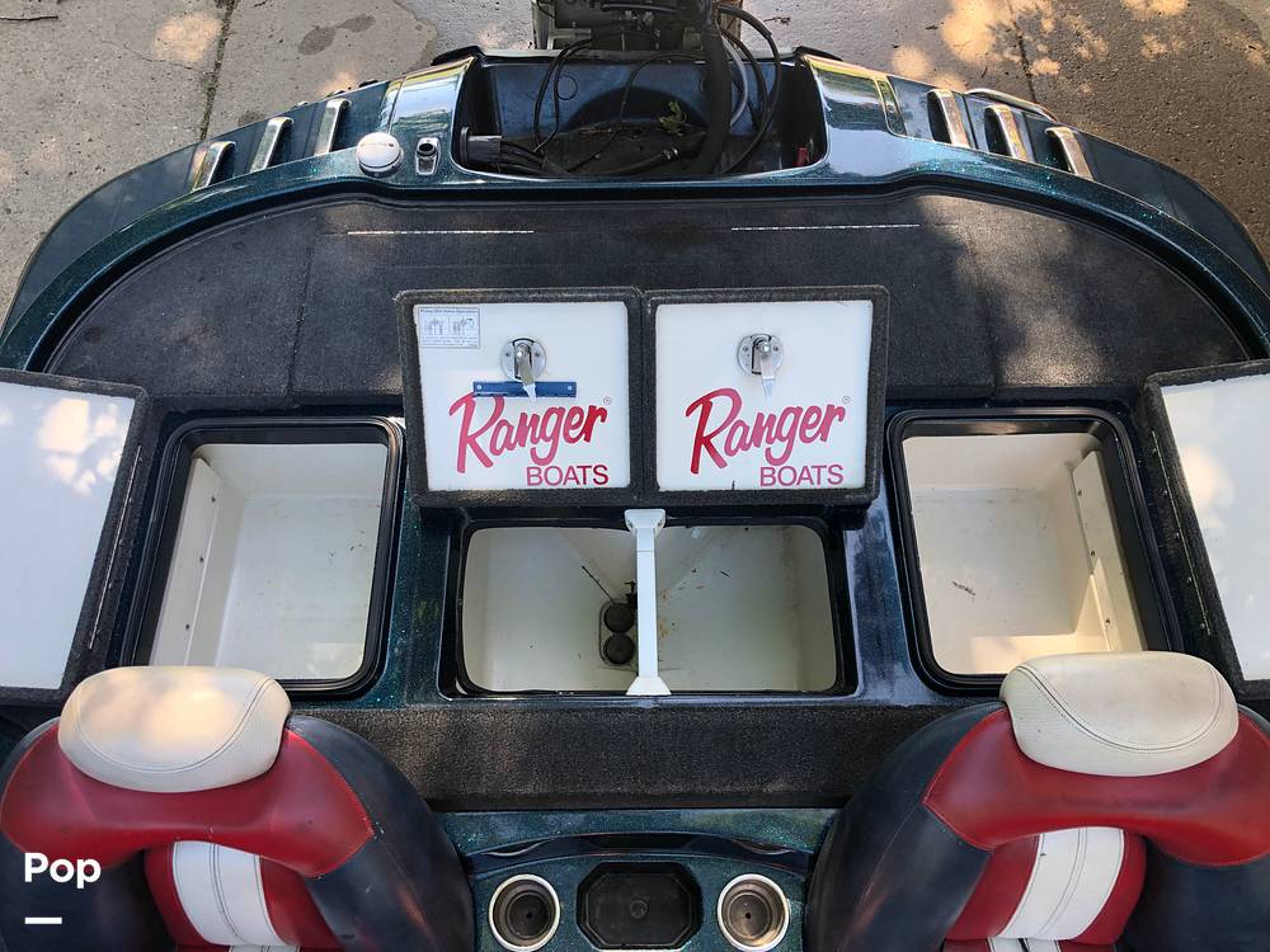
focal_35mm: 28
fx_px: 1027
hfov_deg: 63.4
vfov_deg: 49.7
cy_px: 476
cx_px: 635
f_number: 1.8
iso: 32
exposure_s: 1/120
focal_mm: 3.99
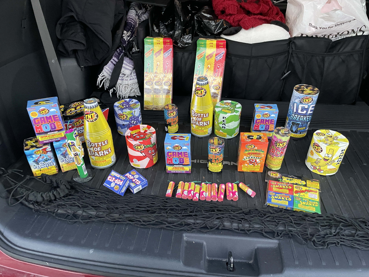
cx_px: 184
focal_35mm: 26
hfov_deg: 67.3
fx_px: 277
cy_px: 138
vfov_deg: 53.1
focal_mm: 4.2
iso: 640
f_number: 1.6
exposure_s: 1/39
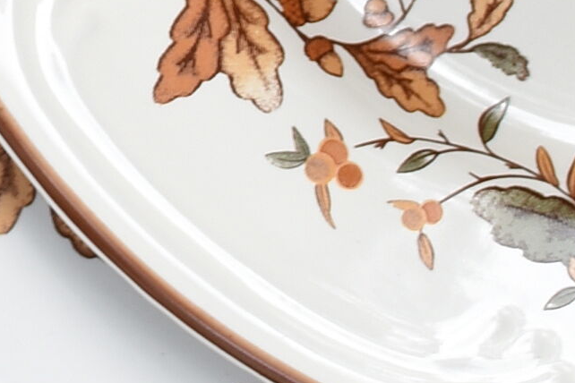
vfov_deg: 3.6
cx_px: -94
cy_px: -986
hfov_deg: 5.6
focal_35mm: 368
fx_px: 5869
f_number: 3.5
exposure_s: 1/100
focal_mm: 35
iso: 100
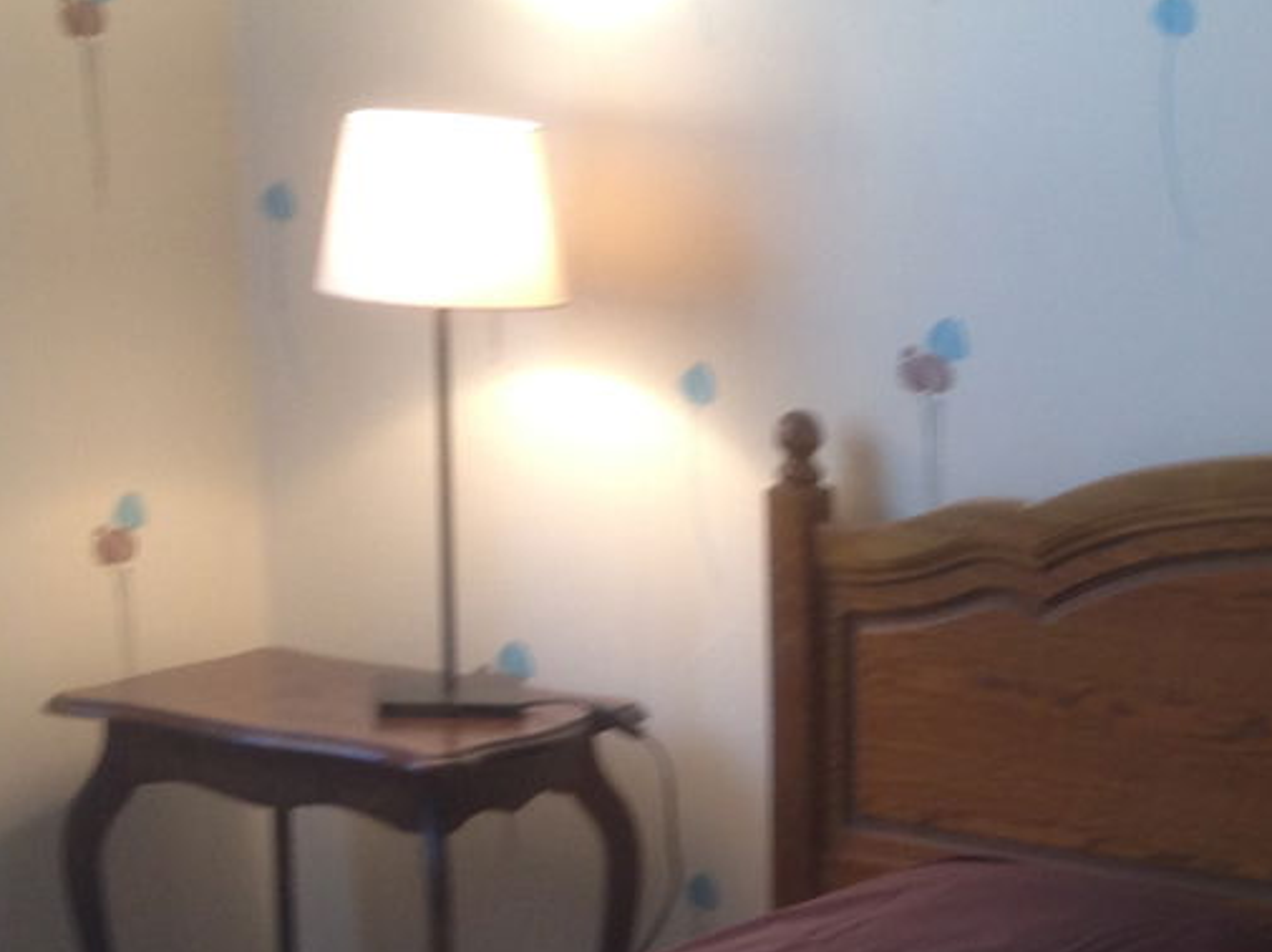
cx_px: 1179
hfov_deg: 17.4
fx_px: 4076
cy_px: 1181
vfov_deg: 12.9
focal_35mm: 111
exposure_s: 1/24
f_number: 2.4
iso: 50
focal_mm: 4.28
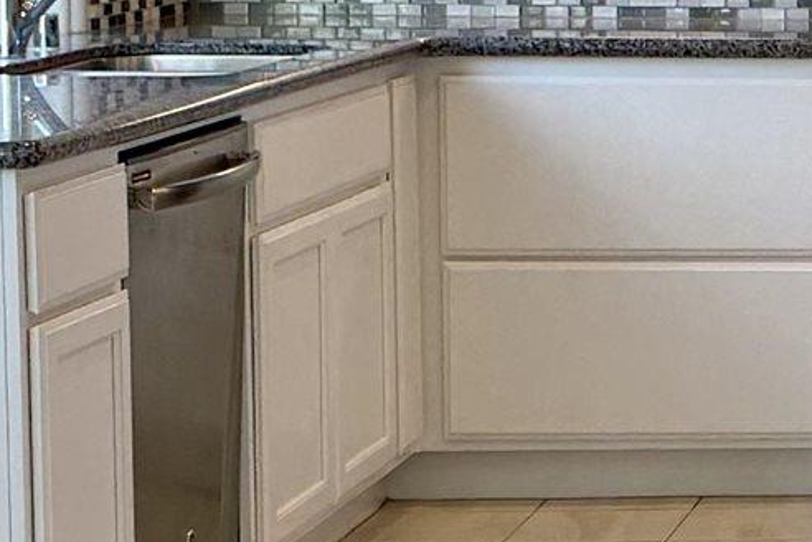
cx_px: 1505
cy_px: 102
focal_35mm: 156
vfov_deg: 8.8
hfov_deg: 12.0
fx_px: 3518
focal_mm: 6.76
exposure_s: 1/187
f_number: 1.78
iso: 100
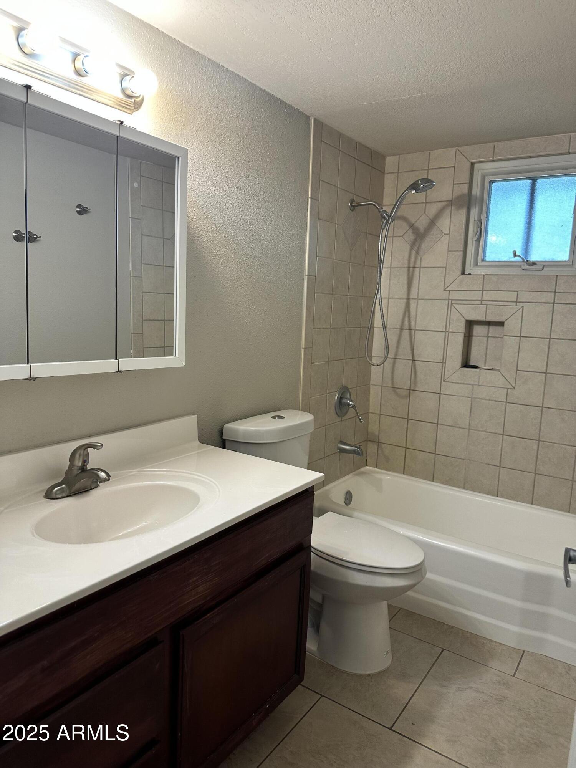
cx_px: 288
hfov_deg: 56.8
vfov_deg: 71.6
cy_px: 384
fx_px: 532
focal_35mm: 24
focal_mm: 6.86
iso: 160
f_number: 1.78
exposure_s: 1/60
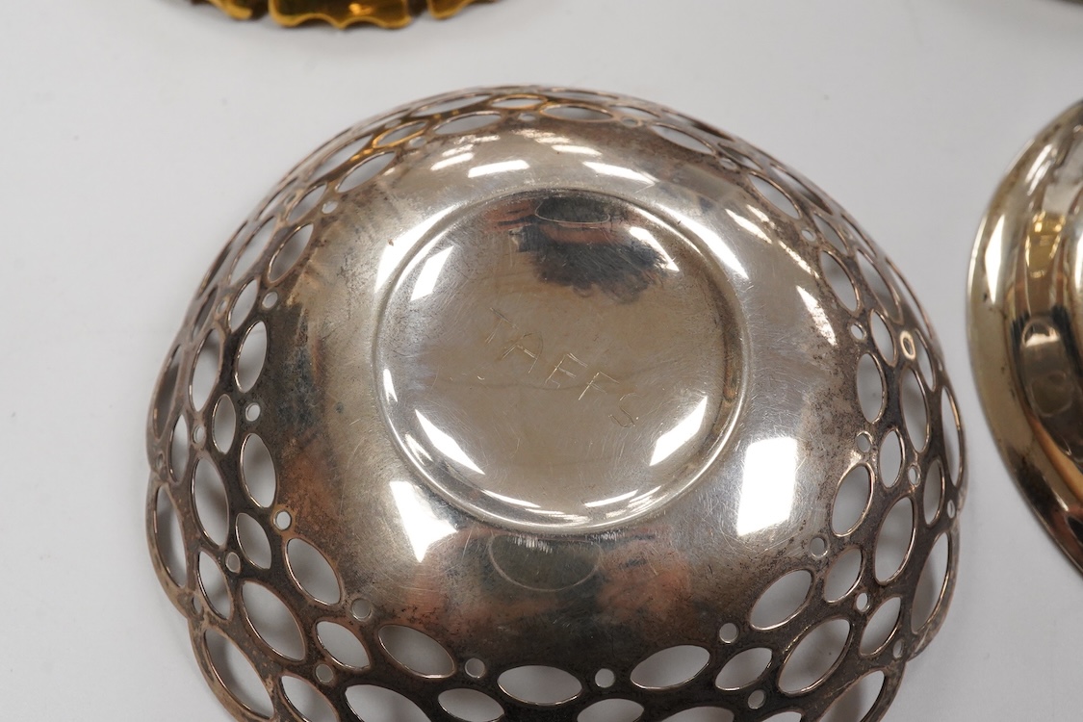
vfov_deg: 29.9
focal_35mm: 45
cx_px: 542
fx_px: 1354
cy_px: 361
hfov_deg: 43.6
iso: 2500
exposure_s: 1/100
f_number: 18
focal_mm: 30
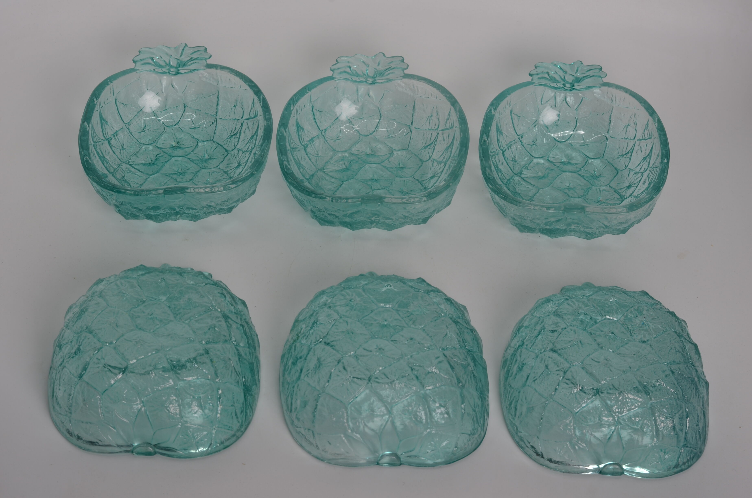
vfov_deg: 18.1
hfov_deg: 27.0
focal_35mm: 75
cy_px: 249
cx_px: 376
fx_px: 1563
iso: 100
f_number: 11
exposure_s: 1/125
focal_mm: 50
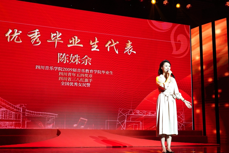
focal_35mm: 48
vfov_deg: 28.1
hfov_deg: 41.1
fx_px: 305
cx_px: 114
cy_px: 76
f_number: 5.6
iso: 6400
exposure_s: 1/640
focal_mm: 48
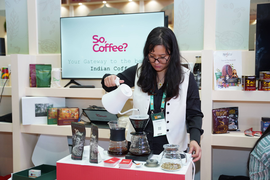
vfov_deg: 33.1
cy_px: 90
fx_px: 303
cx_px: 135
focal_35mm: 40
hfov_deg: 48.0
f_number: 2.8
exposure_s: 1/160
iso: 640
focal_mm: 40.4
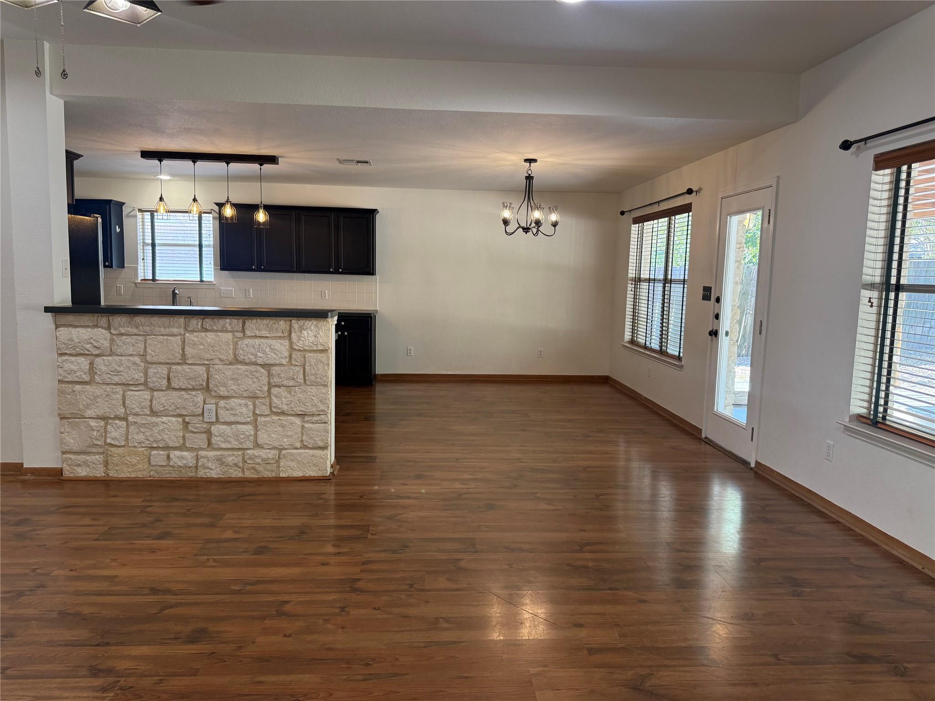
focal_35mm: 24
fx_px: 648
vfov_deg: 56.8
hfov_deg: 71.6
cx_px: 468
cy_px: 350
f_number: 1.78
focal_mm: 6.76
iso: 250
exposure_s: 1/120
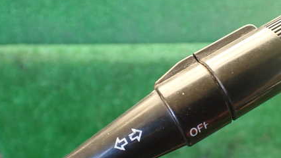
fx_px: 343
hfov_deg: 44.0
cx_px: 183
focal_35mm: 46
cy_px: 96
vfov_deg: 25.9
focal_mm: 5.4
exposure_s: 1/125
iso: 500
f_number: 2.3
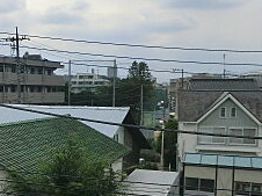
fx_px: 514
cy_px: 123
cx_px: -72
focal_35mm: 68
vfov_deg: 21.5
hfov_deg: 25.0
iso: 80
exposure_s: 1/400
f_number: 7.5
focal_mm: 4.3
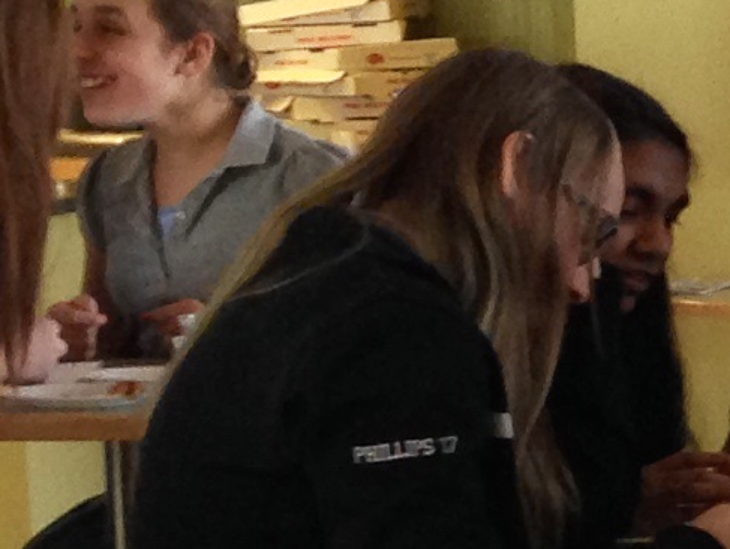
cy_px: 555
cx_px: 1856
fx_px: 4664
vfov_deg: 6.7
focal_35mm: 221
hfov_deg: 8.1
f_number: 2.4
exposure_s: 1/20
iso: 125
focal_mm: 4.12
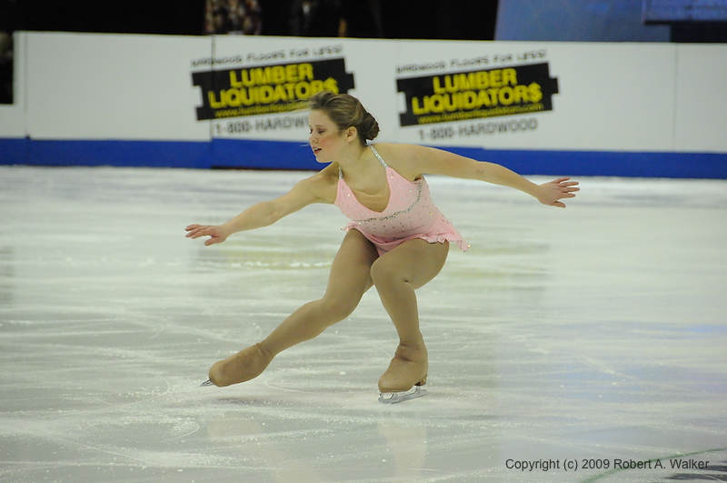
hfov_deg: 8.1
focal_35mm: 255
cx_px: 364
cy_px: 242
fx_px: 5142
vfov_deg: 5.4
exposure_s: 1/1000
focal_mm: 170
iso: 3200
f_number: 5.6
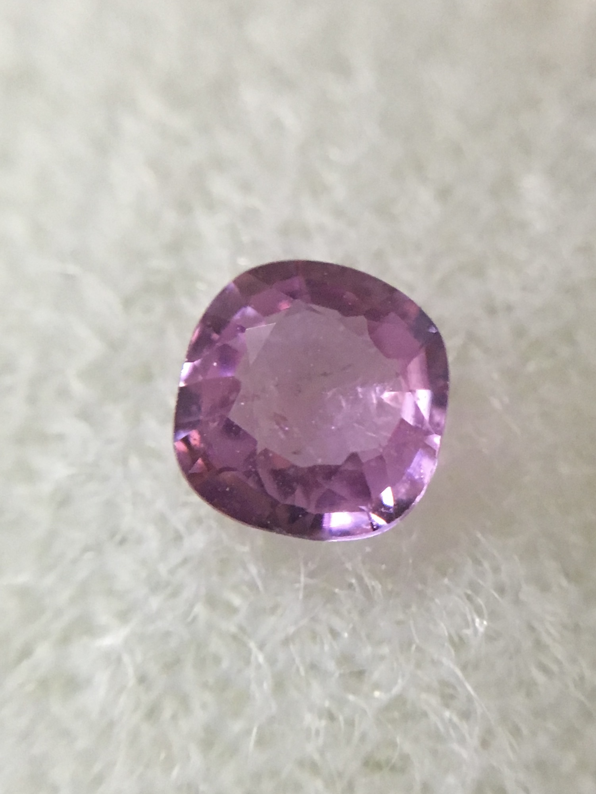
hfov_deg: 48.2
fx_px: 666
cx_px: 298
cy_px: 397
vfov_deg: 61.7
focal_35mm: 29
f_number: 2.2
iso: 200
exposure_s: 1/33
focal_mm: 4.15
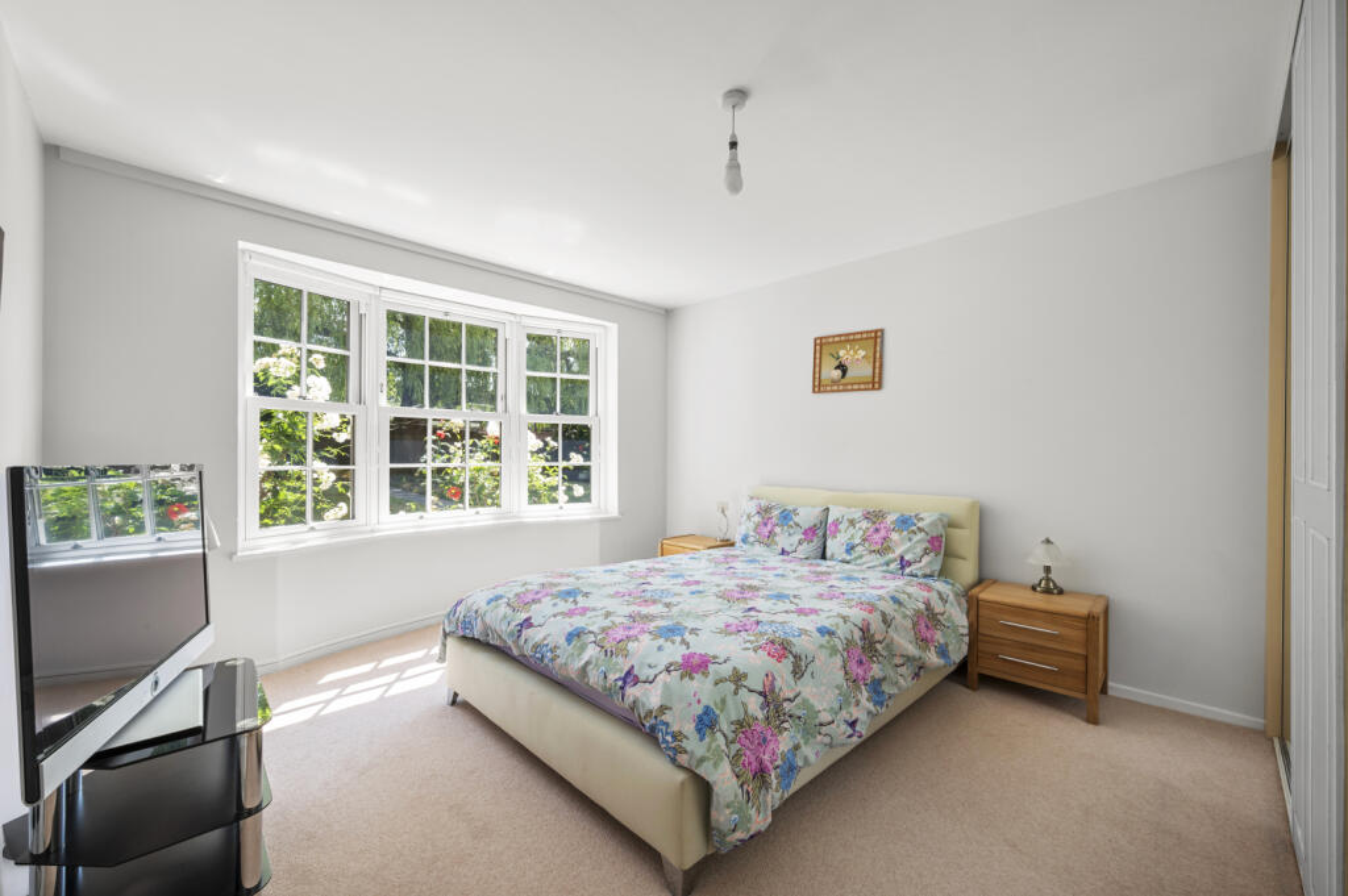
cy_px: 448
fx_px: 524
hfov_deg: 104.3
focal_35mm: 14
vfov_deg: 81.1
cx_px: 674
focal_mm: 14
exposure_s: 1/3
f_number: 16
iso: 200
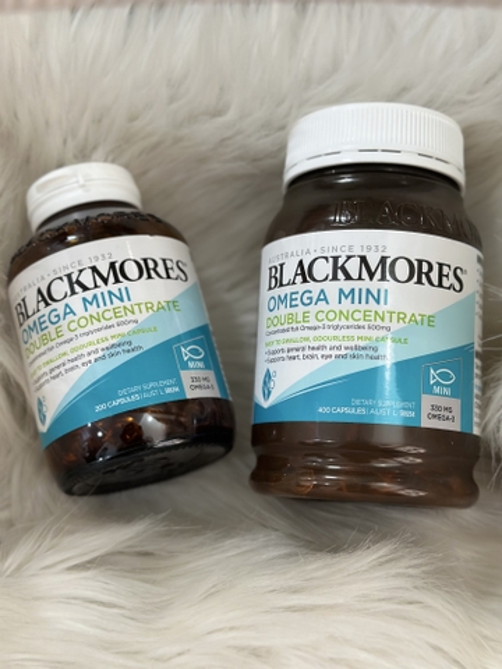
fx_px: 928
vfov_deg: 39.7
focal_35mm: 48
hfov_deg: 30.3
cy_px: 334
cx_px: 251
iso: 250
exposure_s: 1/50
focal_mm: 6.86
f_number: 1.78
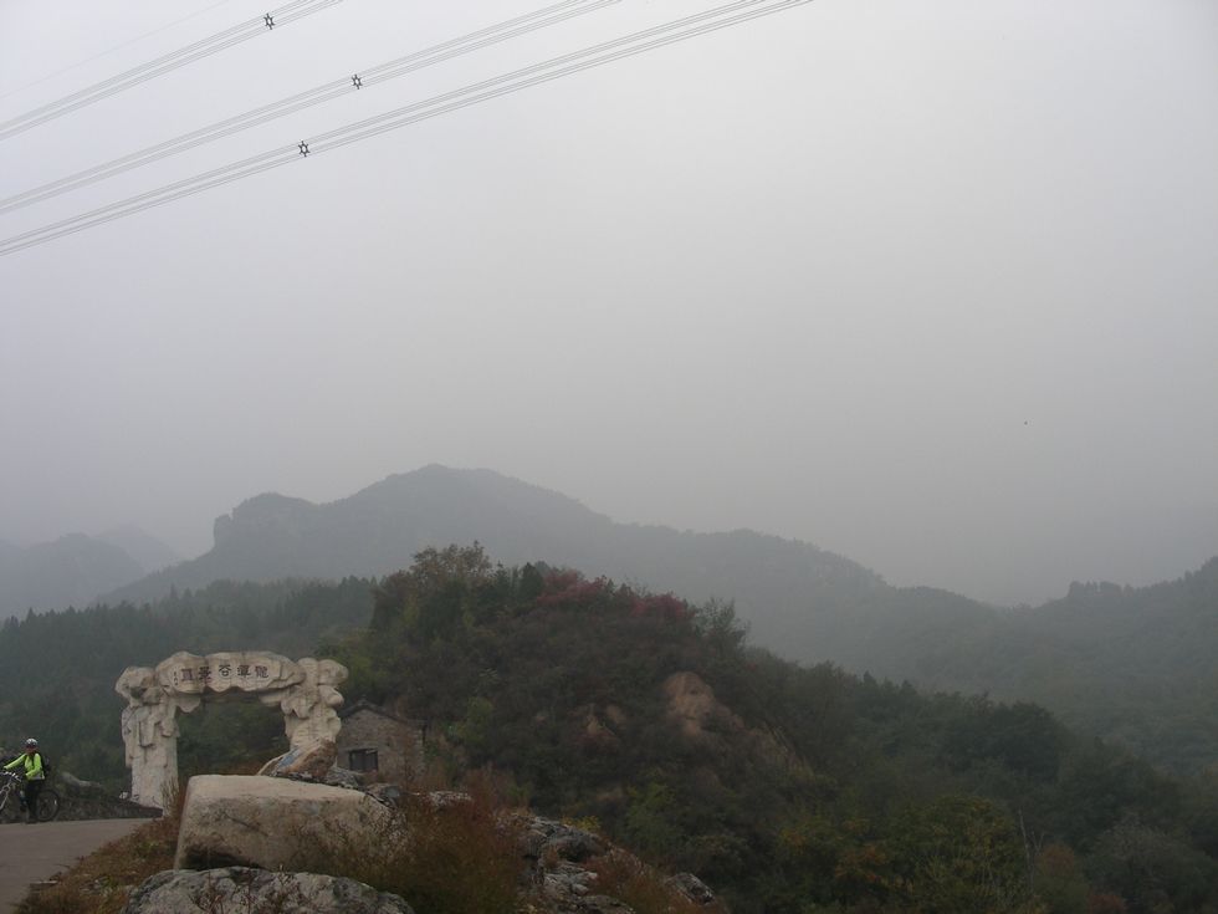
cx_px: 609
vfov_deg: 37.7
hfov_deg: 49.0
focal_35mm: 38
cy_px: 457
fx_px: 1337
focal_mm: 6.3
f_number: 4
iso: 50
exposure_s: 1/287
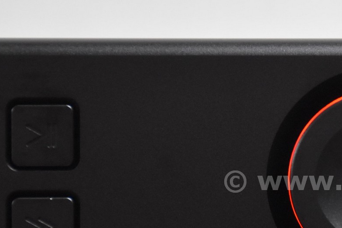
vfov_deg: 4.0
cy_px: 180
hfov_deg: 6.0
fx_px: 3240
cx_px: 403
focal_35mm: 341
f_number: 5.3
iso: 1600
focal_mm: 80
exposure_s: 1/60
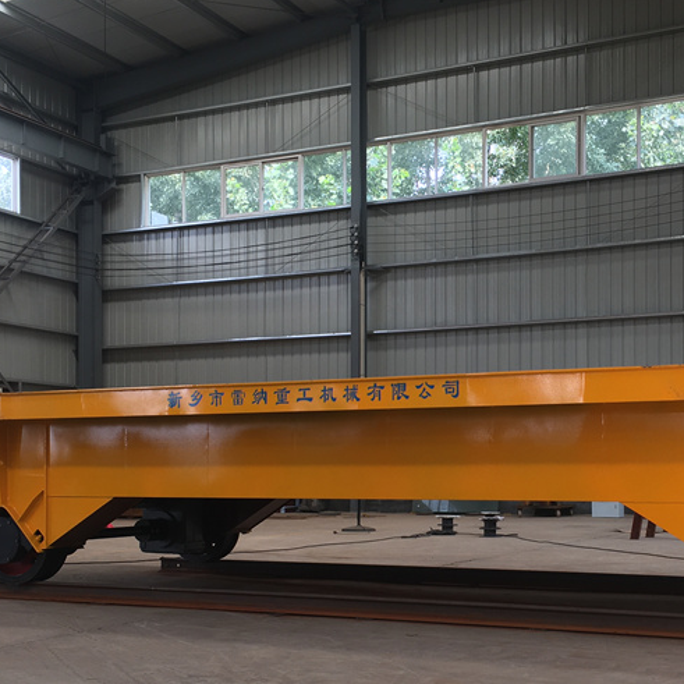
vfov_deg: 35.7
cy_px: 463
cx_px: 439
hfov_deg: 35.8
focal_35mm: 47
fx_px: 1051
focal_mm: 4.15
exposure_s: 1/100
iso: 25
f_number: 2.2
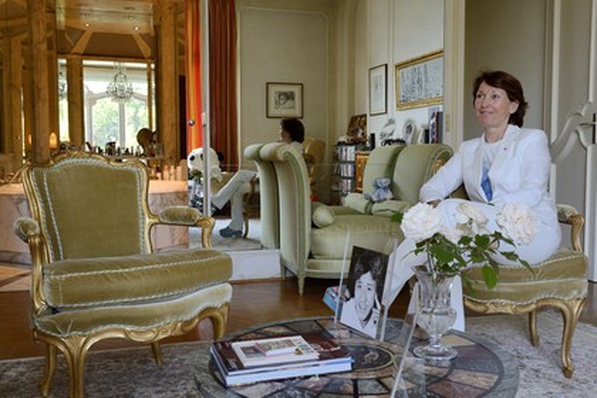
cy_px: 199
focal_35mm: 34
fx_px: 564
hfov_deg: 55.8
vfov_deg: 38.9
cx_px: 298
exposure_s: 1/60
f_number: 6.3
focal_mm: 34
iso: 800
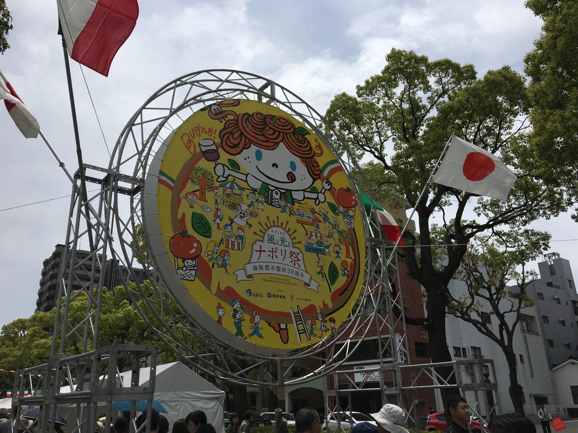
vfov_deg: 48.2
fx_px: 484
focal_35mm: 29
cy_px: 216
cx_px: 289
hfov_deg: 61.7
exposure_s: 1/5128
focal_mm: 4.15
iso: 25
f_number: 2.2
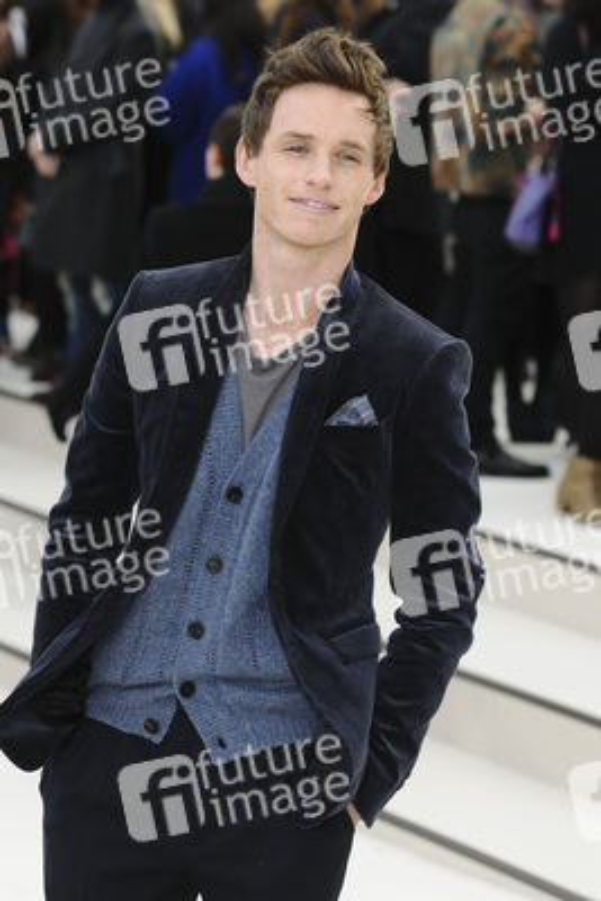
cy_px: 450
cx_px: 300
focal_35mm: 158
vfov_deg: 13.0
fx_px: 3940
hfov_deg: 8.7
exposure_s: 1/250
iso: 320
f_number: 5
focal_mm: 105
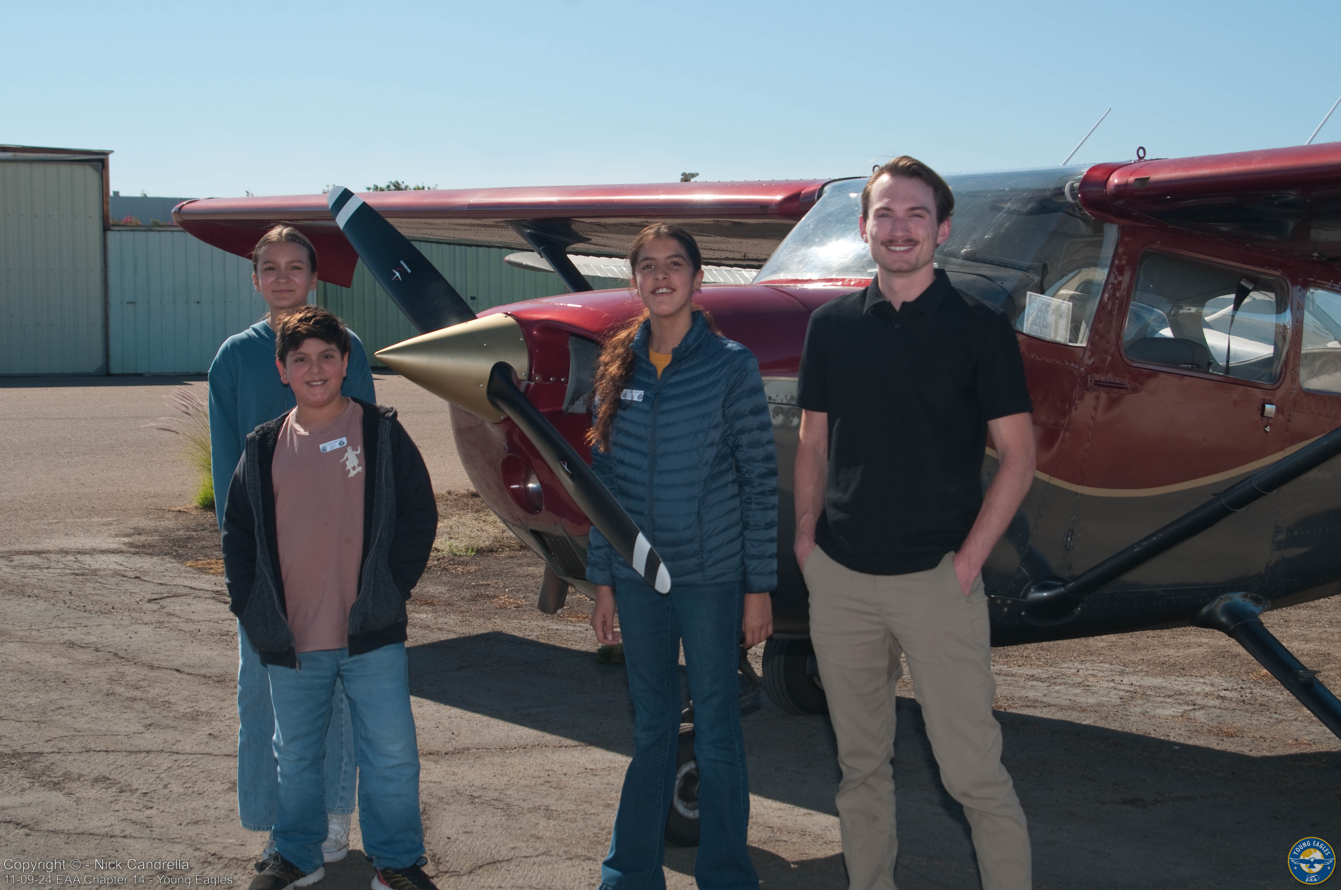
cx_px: 670
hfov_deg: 33.4
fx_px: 2232
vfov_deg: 22.6
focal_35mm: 60
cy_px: 445
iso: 100
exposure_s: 1/125
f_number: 6.3
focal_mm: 40
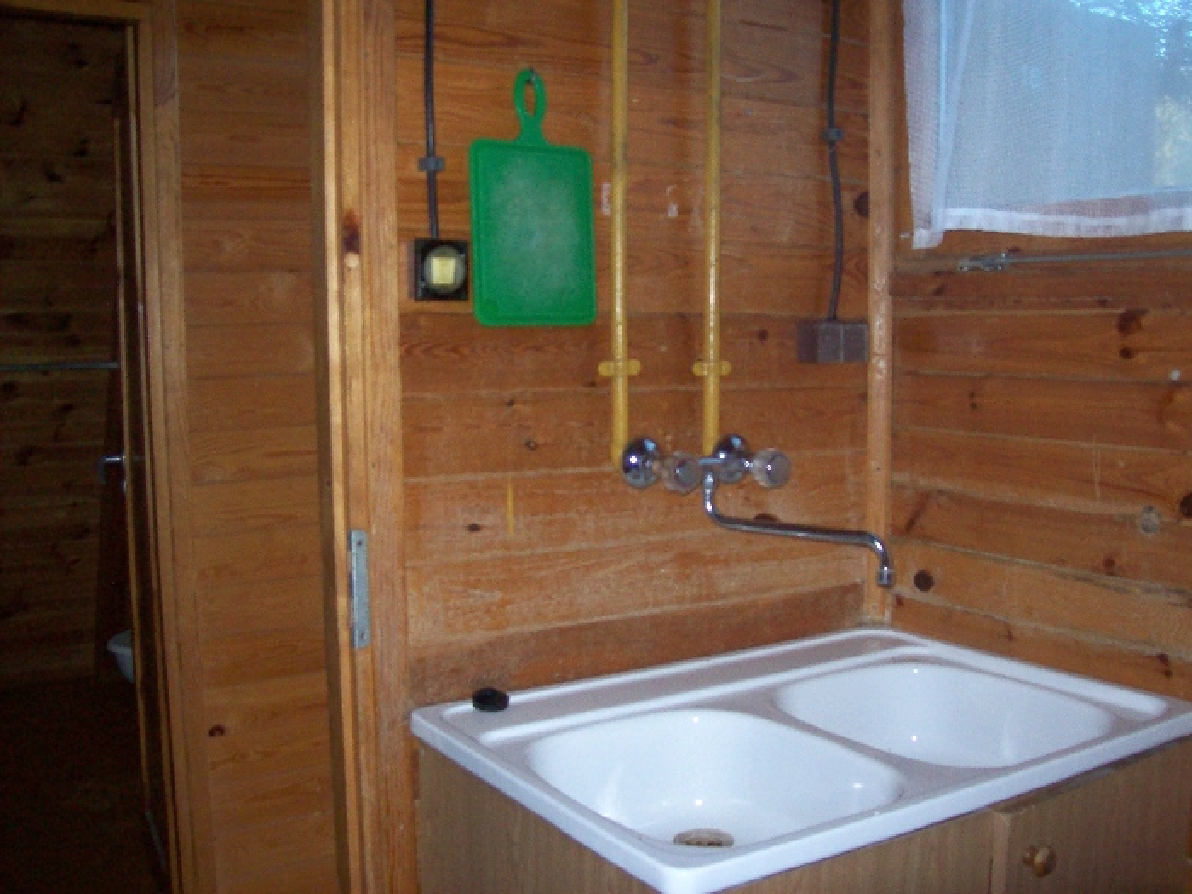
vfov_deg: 39.7
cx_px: 596
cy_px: 447
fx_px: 1240
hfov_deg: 51.4
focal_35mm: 36
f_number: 2.7
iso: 200
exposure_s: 1/64
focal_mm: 6
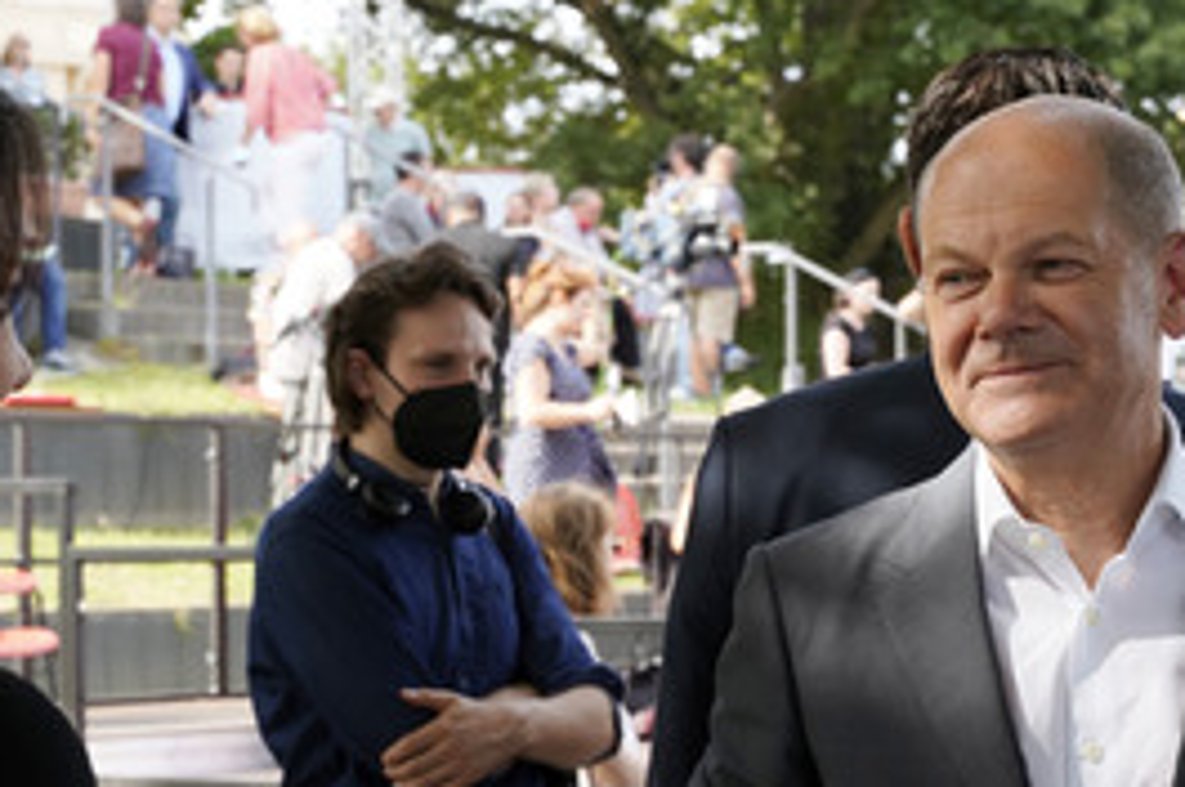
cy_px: 581
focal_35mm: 104
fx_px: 3419
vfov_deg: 13.1
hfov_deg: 19.7
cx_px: 575
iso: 640
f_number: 9
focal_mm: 61
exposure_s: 1/200
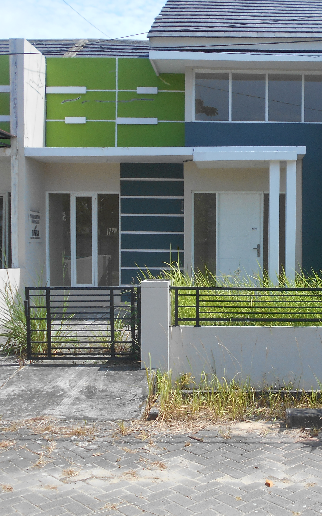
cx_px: 258
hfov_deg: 30.5
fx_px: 576
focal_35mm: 41
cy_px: 272
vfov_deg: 48.2
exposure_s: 1/2000
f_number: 3.2
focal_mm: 4.6
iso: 80
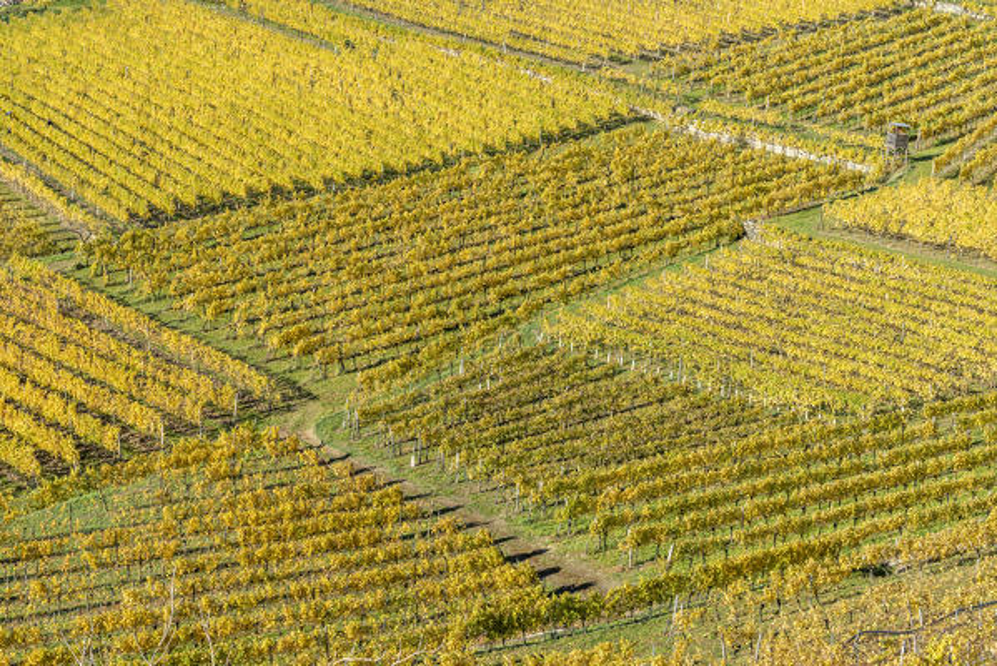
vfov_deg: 16.7
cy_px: 333
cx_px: 498
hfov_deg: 24.8
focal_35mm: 82
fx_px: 2272
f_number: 11
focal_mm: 82
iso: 100
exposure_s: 1/80
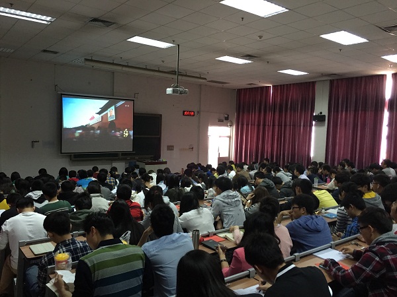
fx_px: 333
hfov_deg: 61.7
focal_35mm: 29
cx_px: 198
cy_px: 148
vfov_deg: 48.2
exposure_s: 1/33
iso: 160
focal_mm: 4.15
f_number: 2.2
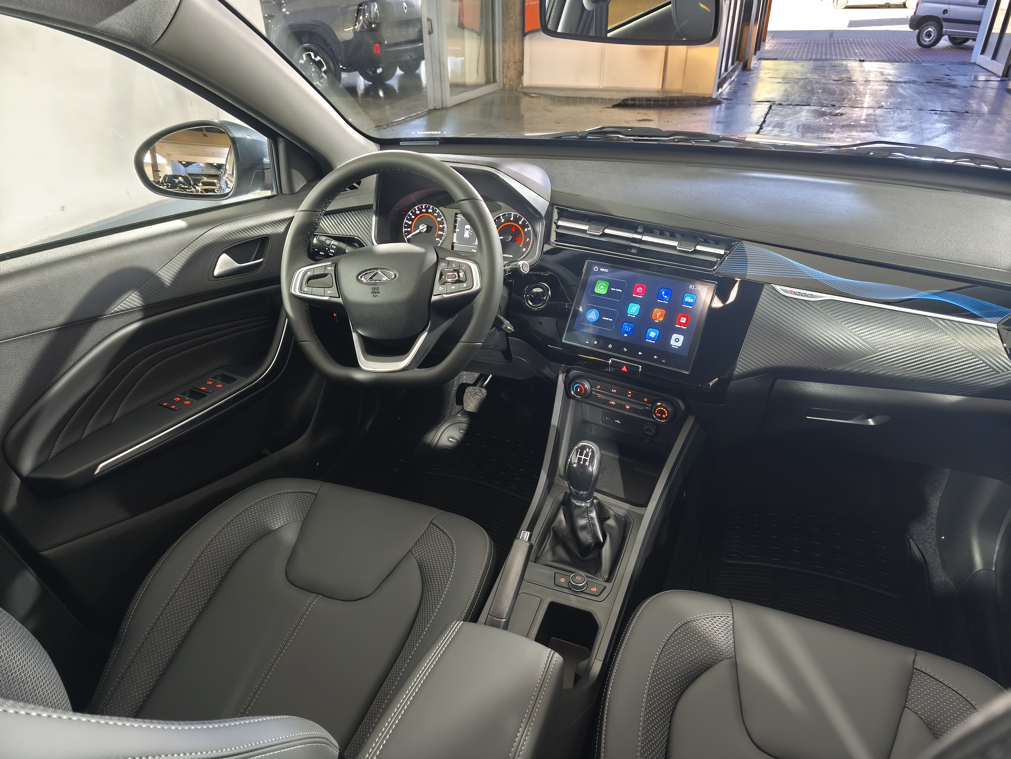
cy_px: 380
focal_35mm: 23
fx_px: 672
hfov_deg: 73.9
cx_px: 506
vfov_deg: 58.9
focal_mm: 5.35
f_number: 1.7
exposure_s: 1/25
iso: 2000
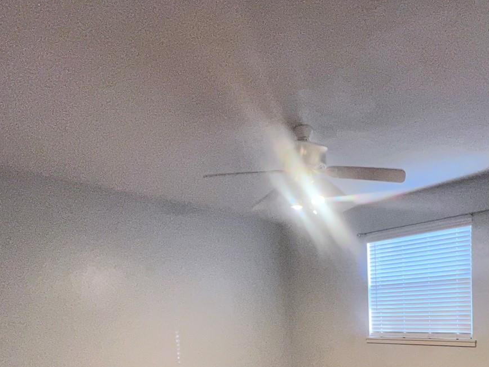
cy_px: 334
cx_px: 324
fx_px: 339
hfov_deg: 69.6
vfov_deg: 50.1
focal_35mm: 24
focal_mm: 1.57
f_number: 1.8
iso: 320
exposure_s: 1/60
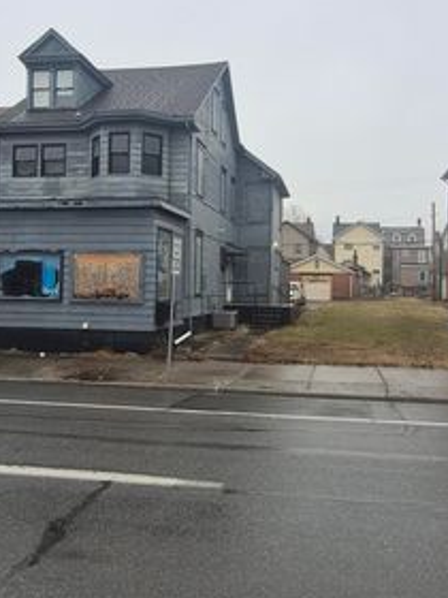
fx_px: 535
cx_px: 218
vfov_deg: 58.3
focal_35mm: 31
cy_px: 292
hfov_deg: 45.4
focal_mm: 1.74
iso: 100
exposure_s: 1/175
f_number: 2.2
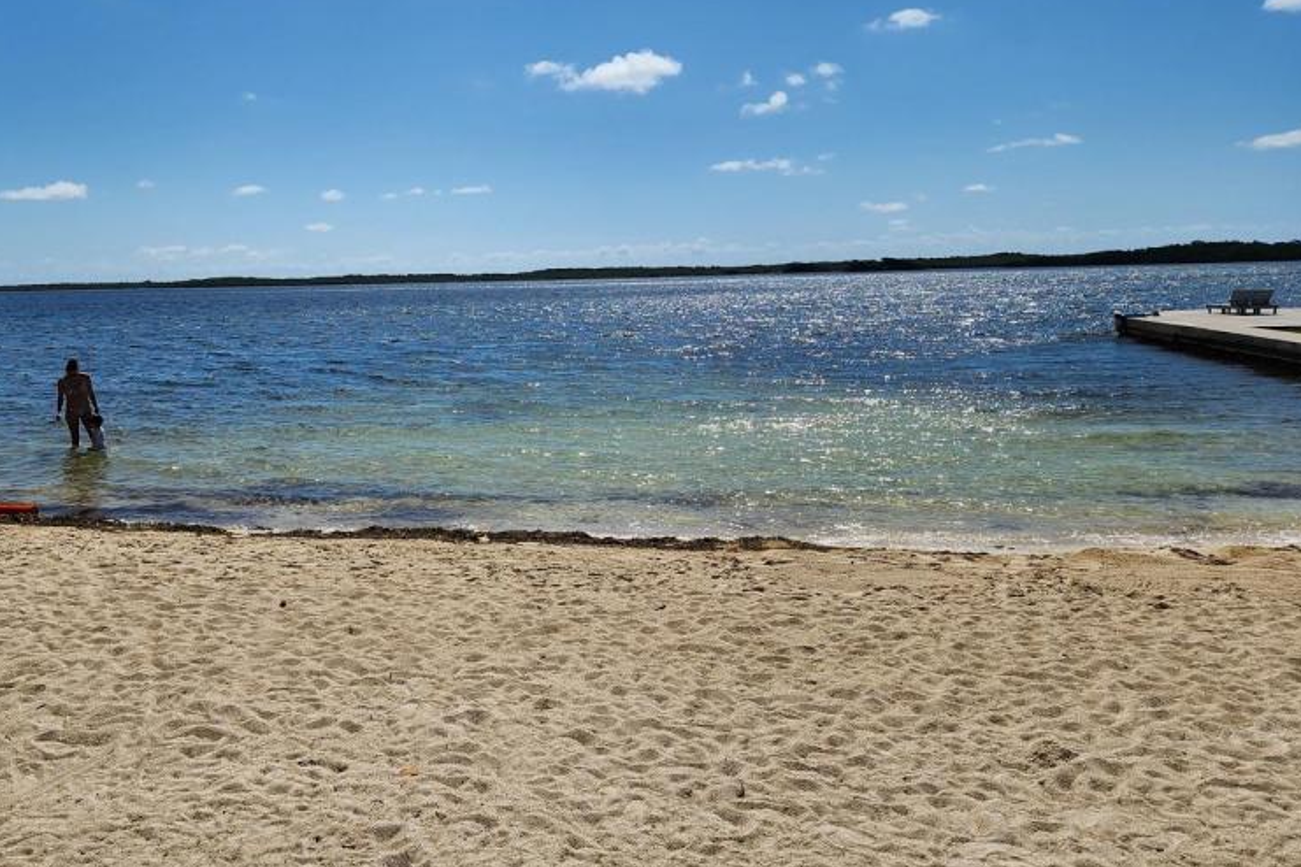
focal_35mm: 31
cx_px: 495
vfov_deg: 42.2
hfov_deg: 59.6
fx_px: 1120
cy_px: 358
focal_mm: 6.4
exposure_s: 1/2524
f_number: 1.8
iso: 12
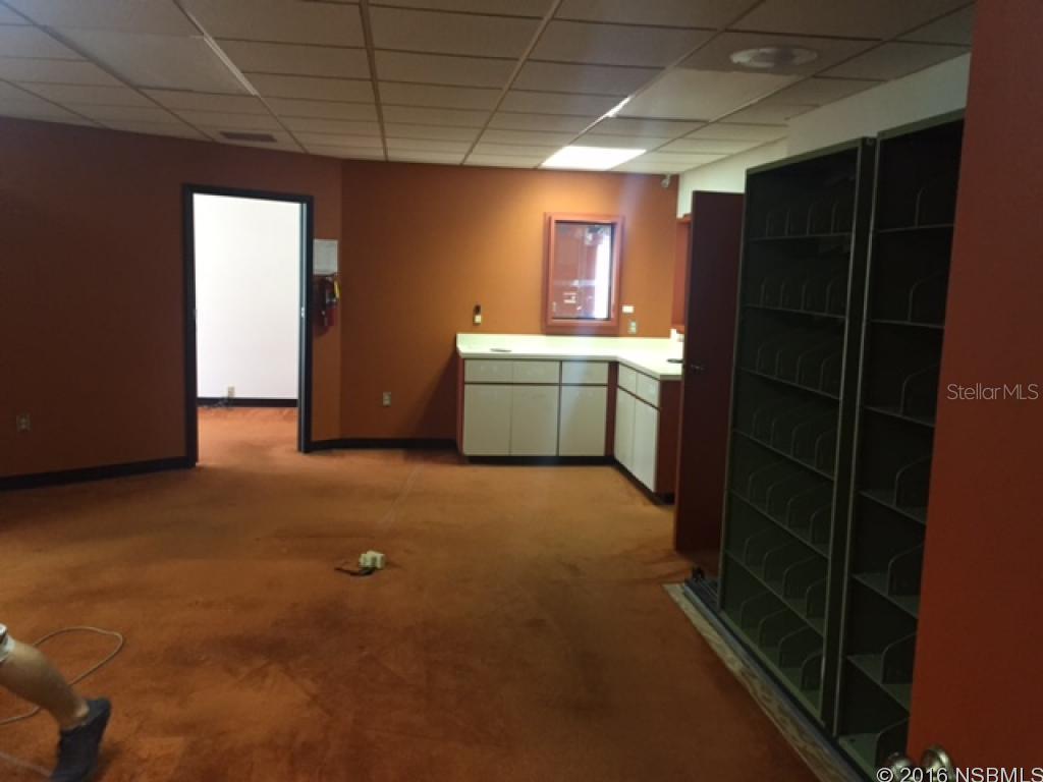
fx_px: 874
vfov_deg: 48.2
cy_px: 391
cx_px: 522
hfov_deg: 61.7
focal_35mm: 29
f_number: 2.2
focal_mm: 4.15
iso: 250
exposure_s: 1/24
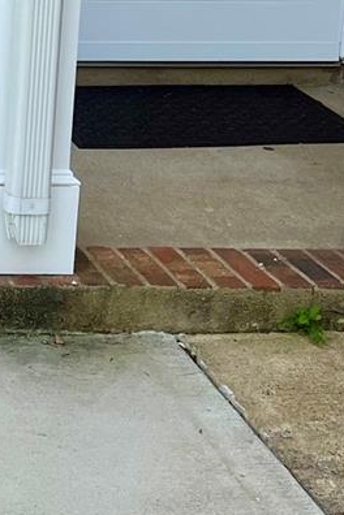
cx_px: -370
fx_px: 1505
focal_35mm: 105
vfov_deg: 18.5
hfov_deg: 11.6
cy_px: -94
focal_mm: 5.7
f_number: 1.5
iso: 50
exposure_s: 1/2915
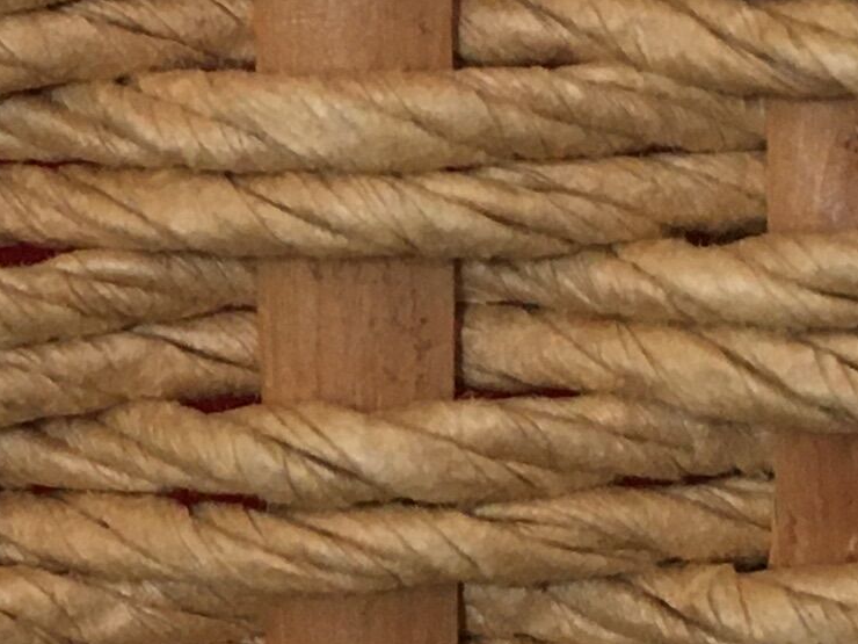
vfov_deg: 9.4
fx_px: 3916
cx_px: -358
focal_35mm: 158
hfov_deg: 12.0
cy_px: 453
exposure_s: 1/33
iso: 160
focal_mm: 4.15
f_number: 2.2
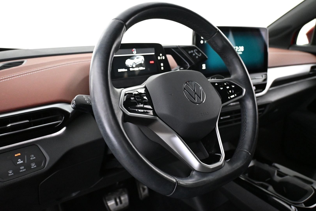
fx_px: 250
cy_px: 106
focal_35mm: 28
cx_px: 158
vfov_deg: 45.7
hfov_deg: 64.6
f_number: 3.8
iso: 4000
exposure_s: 1/40
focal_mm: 19
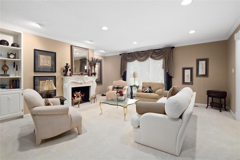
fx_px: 107
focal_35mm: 16
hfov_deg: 96.7
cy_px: 80
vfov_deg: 73.7
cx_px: 120
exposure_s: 1/3
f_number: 8
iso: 400
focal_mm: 8
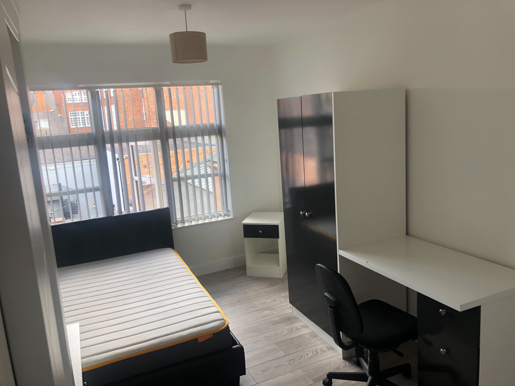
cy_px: 193
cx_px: 258
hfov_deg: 63.4
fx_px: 417
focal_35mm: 28
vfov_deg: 49.7
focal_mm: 4
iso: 50
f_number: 1.8
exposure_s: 1/120
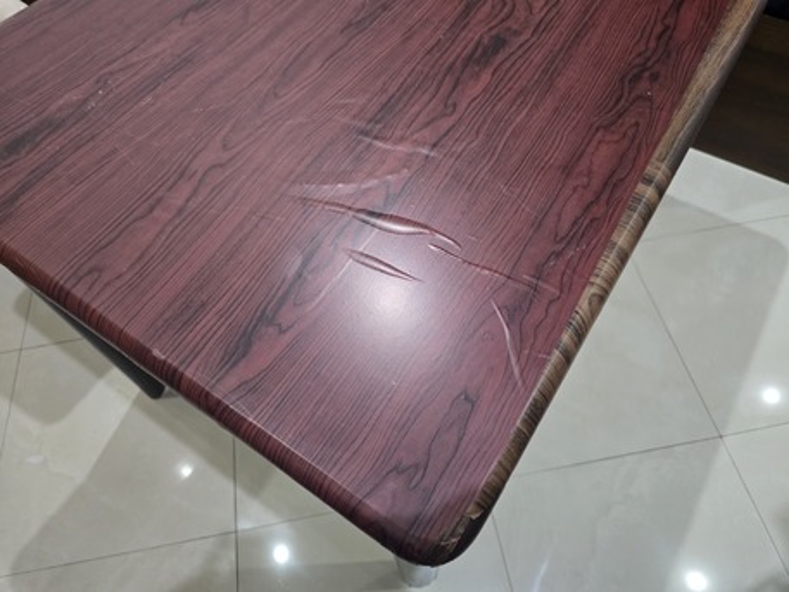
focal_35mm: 23
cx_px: 394
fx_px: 524
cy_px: 296
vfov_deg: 58.9
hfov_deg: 73.9
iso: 800
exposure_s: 1/60
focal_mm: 6.3
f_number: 1.7
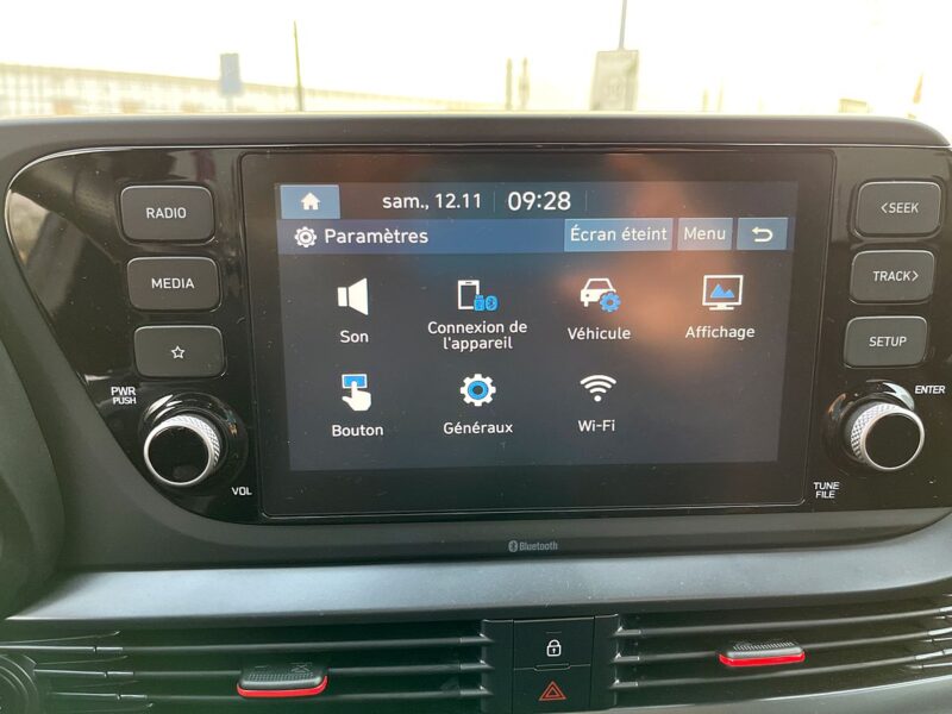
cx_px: 476
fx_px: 715
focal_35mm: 26
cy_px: 357
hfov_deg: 67.3
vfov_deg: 53.1
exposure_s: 1/121
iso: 125
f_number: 1.6
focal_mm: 5.1
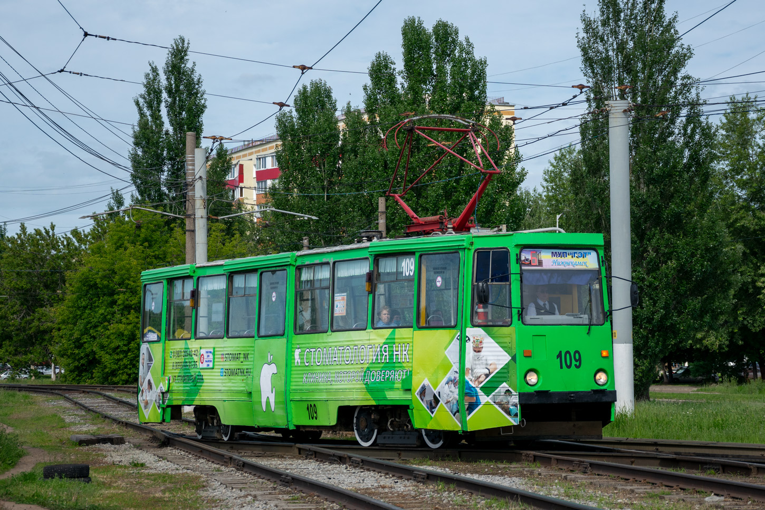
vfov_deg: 13.0
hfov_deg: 19.5
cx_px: 382
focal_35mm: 105
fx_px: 2231
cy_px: 255
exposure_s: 1/640
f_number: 5.3
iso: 100
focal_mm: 70
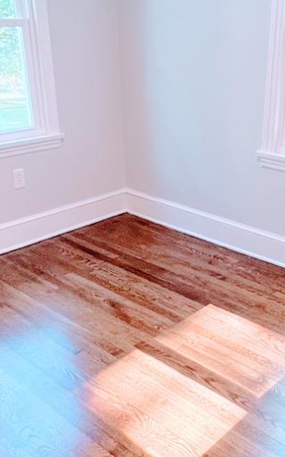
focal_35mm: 40
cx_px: 195
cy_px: 277
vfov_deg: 48.9
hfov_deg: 31.7
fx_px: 497
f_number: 1.8
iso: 160
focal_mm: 1.57
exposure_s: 1/120
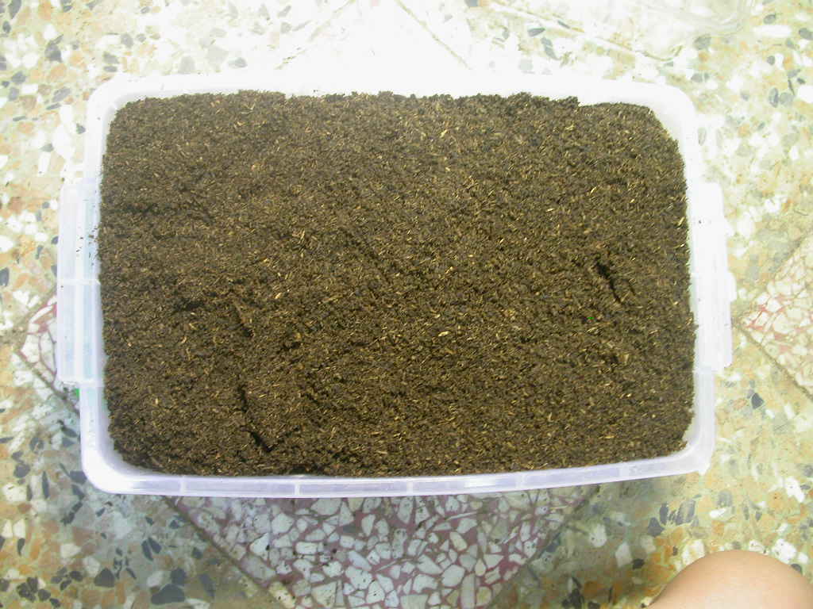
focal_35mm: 38
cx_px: 406
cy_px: 304
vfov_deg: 37.7
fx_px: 892
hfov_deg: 49.0
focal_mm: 7.85
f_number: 2.6
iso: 100
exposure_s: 1/4.3
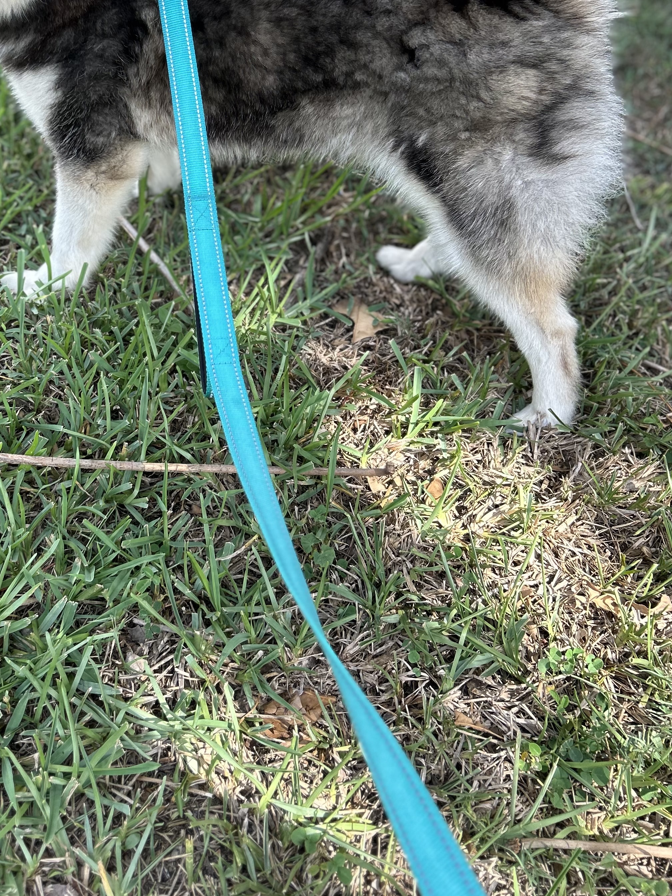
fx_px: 1009
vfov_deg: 46.5
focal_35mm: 39
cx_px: 189
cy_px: 251
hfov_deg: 36.2
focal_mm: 5.7
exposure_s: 1/561
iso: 50
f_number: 1.5
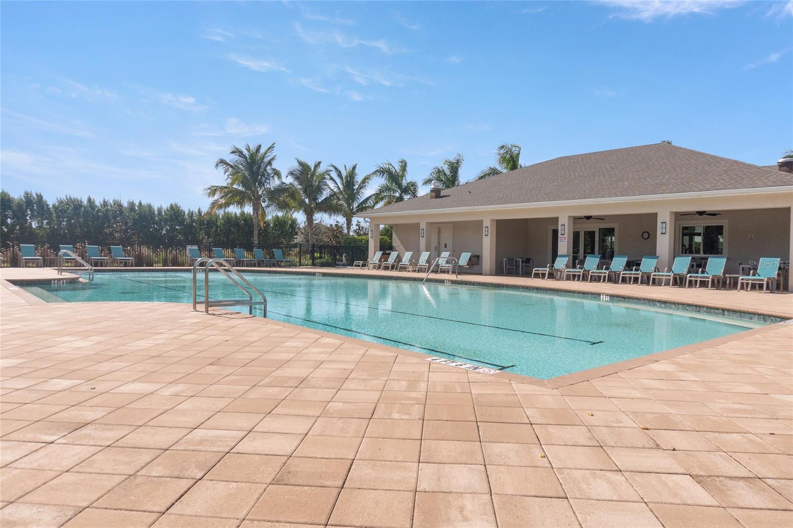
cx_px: 396
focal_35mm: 24
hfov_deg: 73.8
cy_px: 264
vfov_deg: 53.1
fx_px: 529
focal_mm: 16
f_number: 8
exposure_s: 1/2500
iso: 400
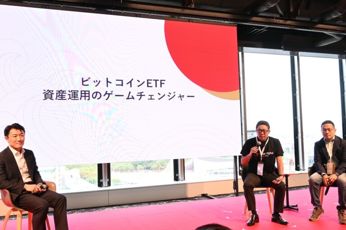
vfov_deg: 44.6
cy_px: 115
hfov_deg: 63.2
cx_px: 173
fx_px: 281
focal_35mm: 29
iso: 200
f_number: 4
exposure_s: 1/60
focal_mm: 19.5
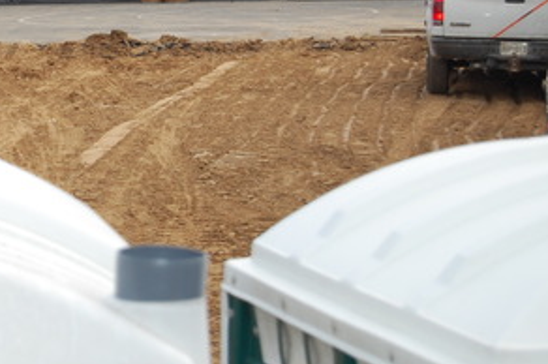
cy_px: 19
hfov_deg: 11.2
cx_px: -39
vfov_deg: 7.5
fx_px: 2754
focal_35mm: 181
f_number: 5.6
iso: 280
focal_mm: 55
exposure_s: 1/500
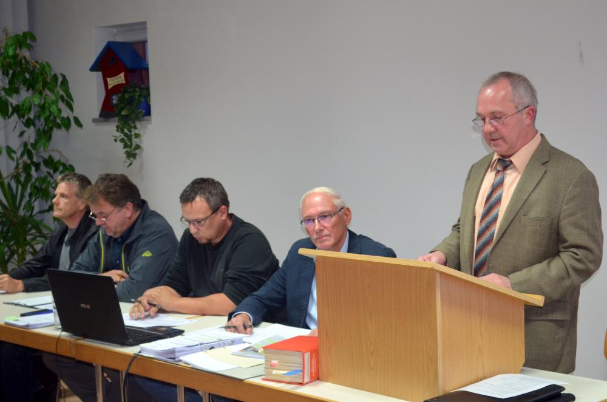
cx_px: 304
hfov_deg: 29.9
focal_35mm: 68
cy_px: 201
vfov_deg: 20.1
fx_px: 1136
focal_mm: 45
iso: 1100
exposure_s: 1/60
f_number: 5.3
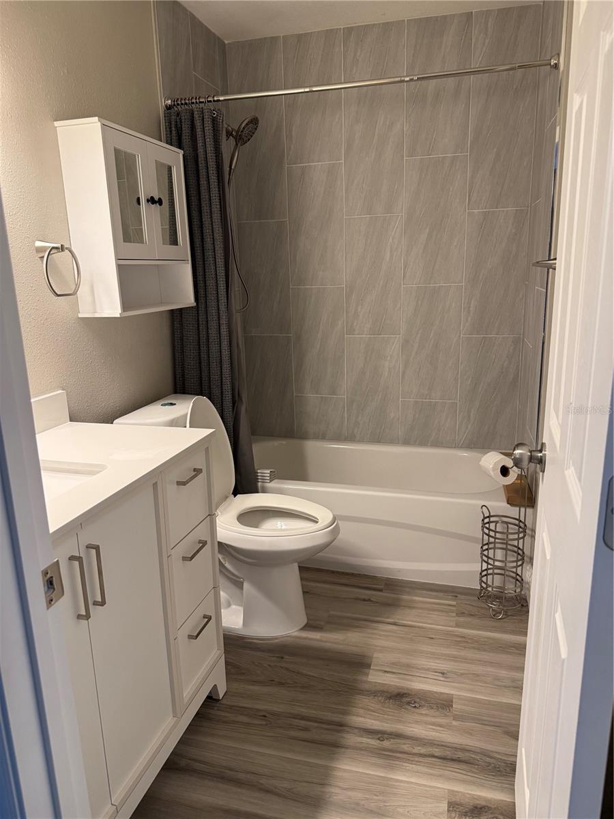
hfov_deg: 56.8
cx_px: 307
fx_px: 568
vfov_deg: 71.6
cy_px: 410
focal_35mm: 24
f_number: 1.78
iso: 250
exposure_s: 1/120
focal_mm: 6.76
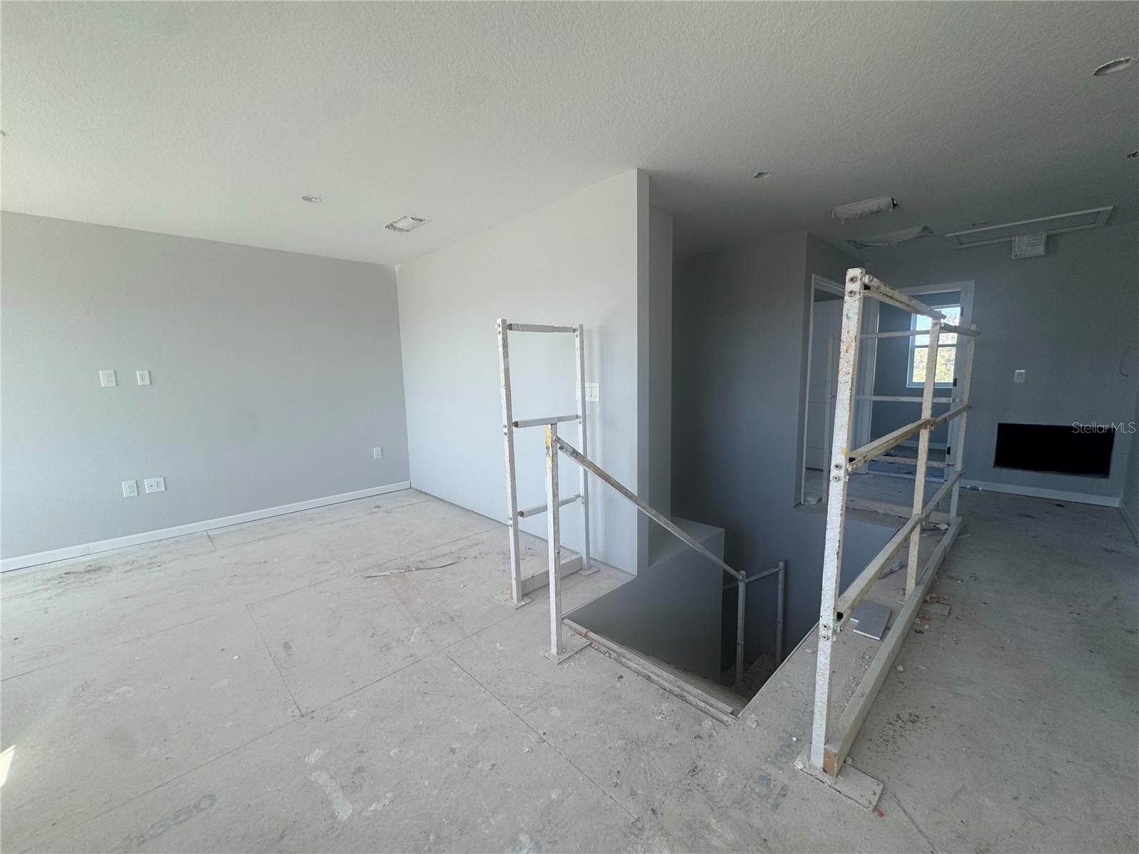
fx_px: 461
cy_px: 427
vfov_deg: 85.7
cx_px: 570
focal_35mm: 14
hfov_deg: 102.1
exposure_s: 1/99
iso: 64
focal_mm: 2.22
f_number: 2.2
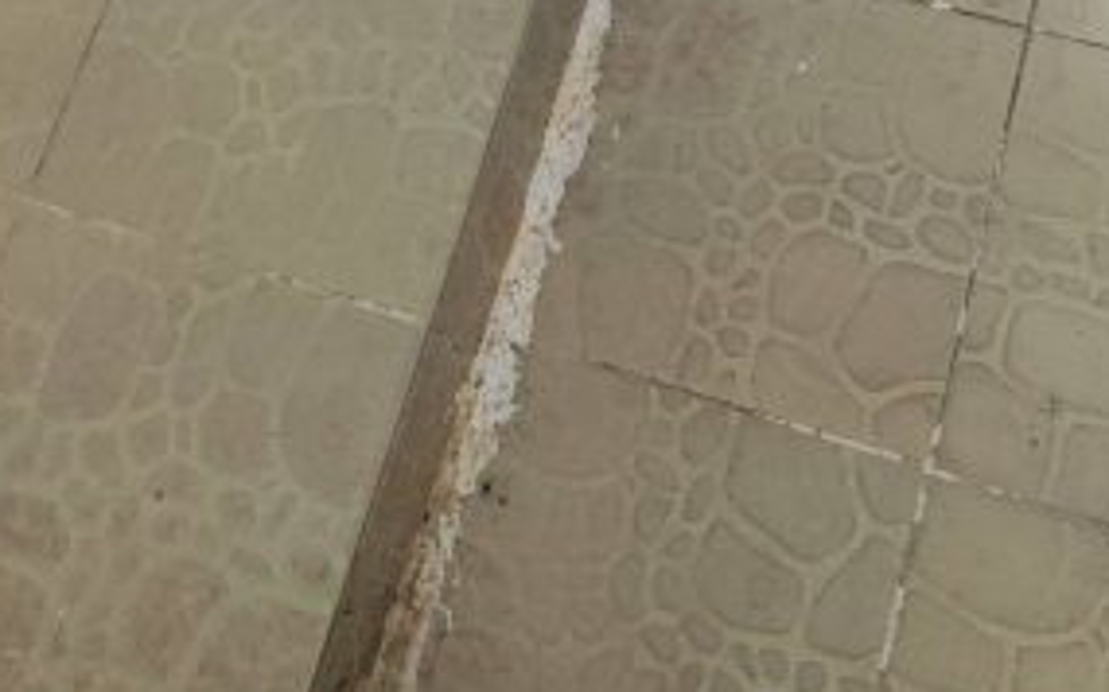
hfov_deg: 17.1
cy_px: -338
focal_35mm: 122
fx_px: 3687
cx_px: 510
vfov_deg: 10.4
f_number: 1.88
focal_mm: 5.59
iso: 744
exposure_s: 1/50
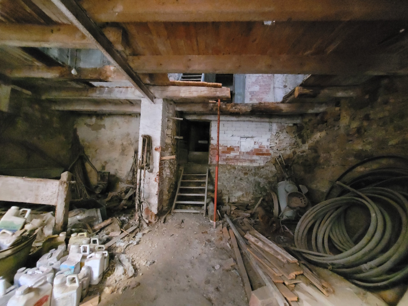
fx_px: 153
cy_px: 153
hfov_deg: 106.2
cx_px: 204
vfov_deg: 89.9
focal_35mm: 13
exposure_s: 1/25
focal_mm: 1.74
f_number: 2.2
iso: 2500
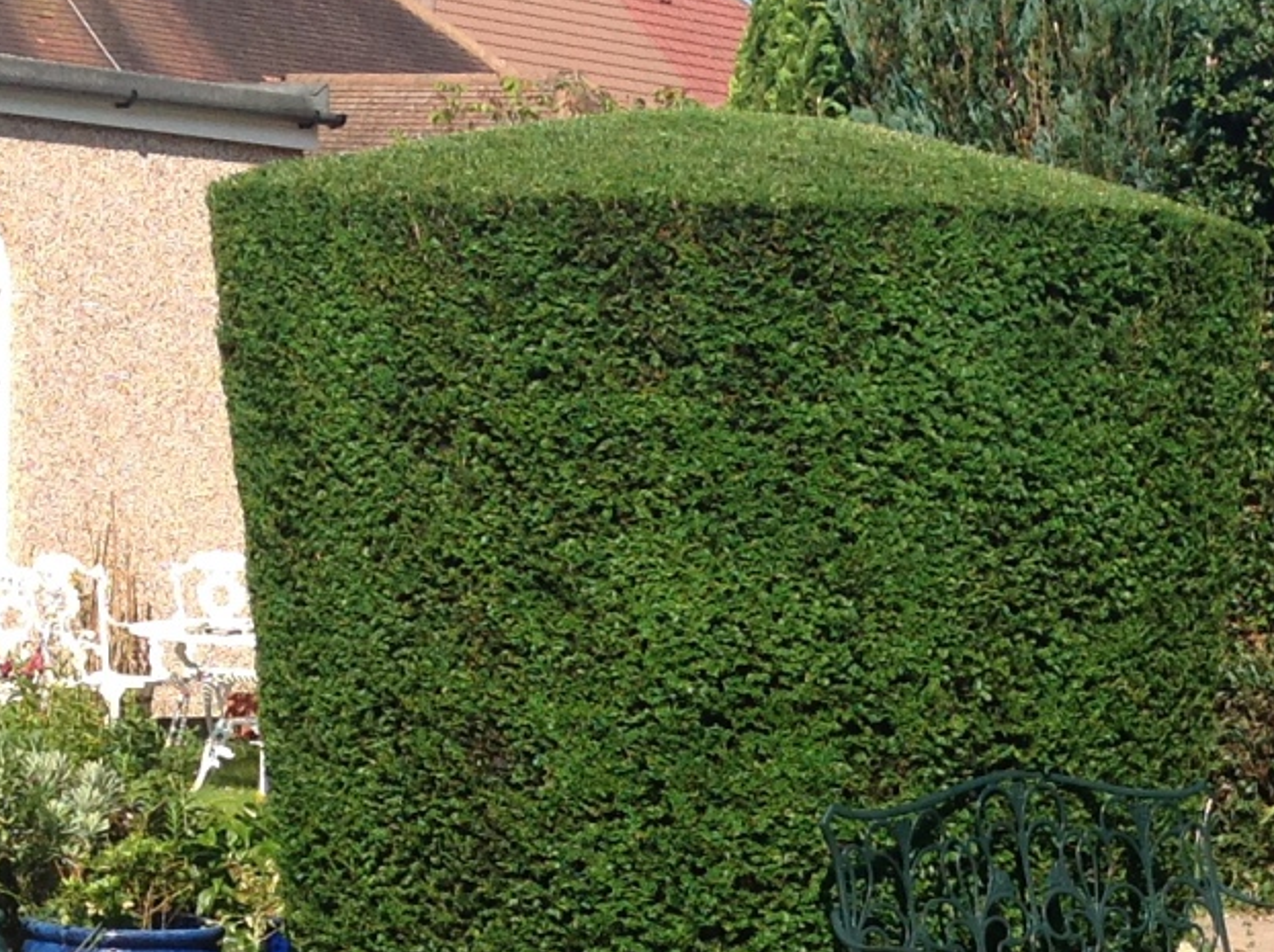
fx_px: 3970
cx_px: 1133
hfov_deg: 18.0
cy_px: 981
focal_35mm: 108
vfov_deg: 13.5
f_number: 2.4
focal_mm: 4.28
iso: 50
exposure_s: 1/1513
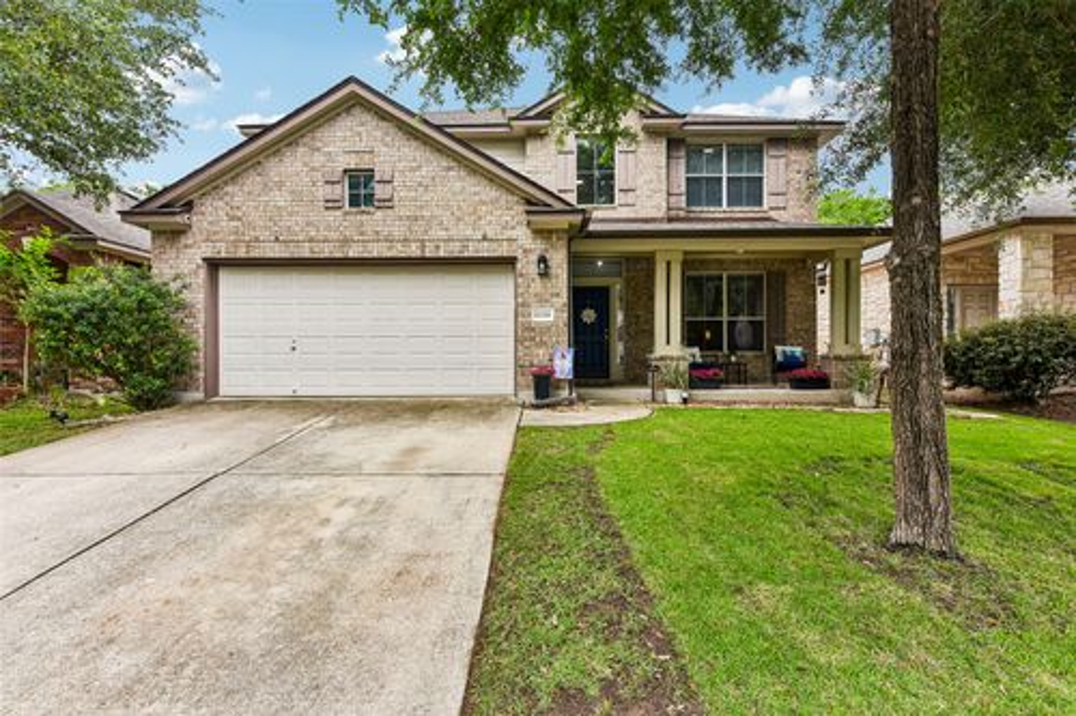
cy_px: 358
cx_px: 538
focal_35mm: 16
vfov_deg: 73.7
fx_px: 478
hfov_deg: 96.8
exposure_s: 1/100
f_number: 8
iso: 100
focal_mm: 16
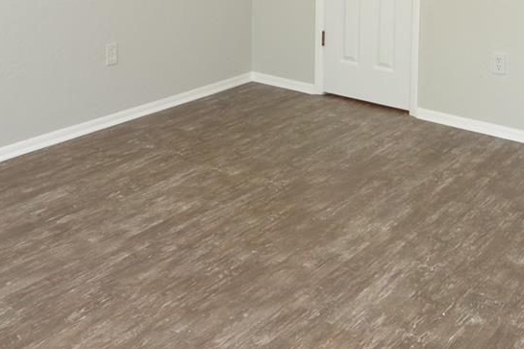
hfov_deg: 40.6
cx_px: 311
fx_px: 705
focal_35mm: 48
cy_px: -56
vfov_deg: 25.3
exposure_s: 1/10
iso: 200
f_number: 3.2
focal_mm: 11
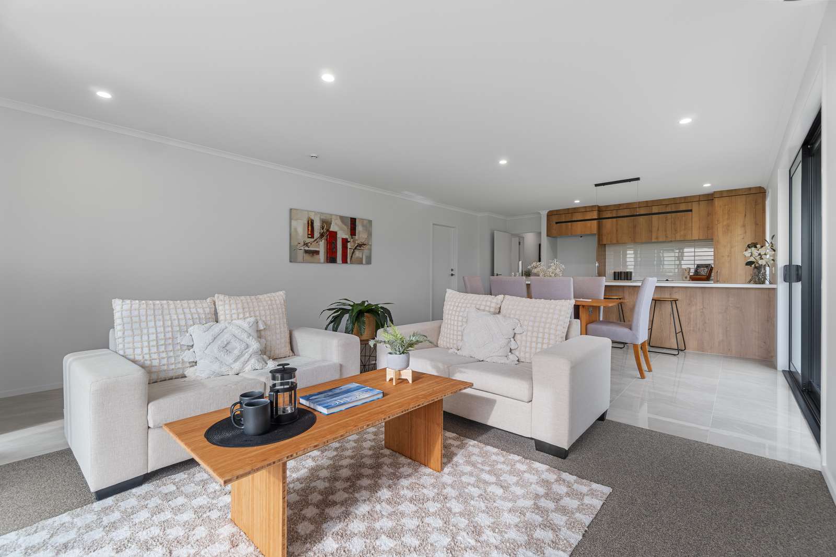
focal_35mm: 15
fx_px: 348
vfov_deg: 77.3
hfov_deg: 100.4
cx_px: 418
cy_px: 278
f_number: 4
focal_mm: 10
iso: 100
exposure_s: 1/30
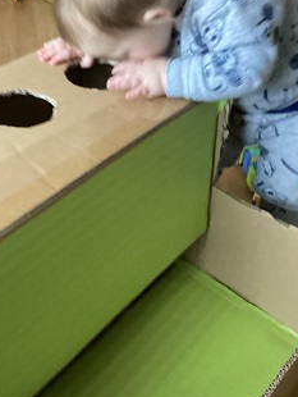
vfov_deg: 38.0
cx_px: 77
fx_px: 573
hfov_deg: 28.7
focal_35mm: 50
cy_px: 160
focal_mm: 3.3
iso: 640
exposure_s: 1/25
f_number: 2.4
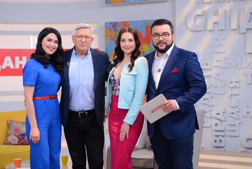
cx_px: 126
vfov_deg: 19.5
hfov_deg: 28.8
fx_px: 490
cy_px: 84
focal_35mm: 70
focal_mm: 70
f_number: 2.8
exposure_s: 1/200
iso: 1000
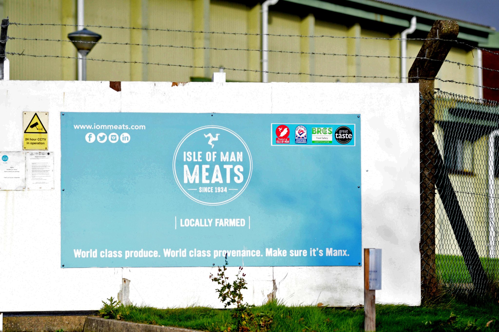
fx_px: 2599
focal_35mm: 188
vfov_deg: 7.3
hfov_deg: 11.0
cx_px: 250
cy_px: 166
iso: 1000
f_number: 5
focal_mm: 125
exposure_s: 1/8000
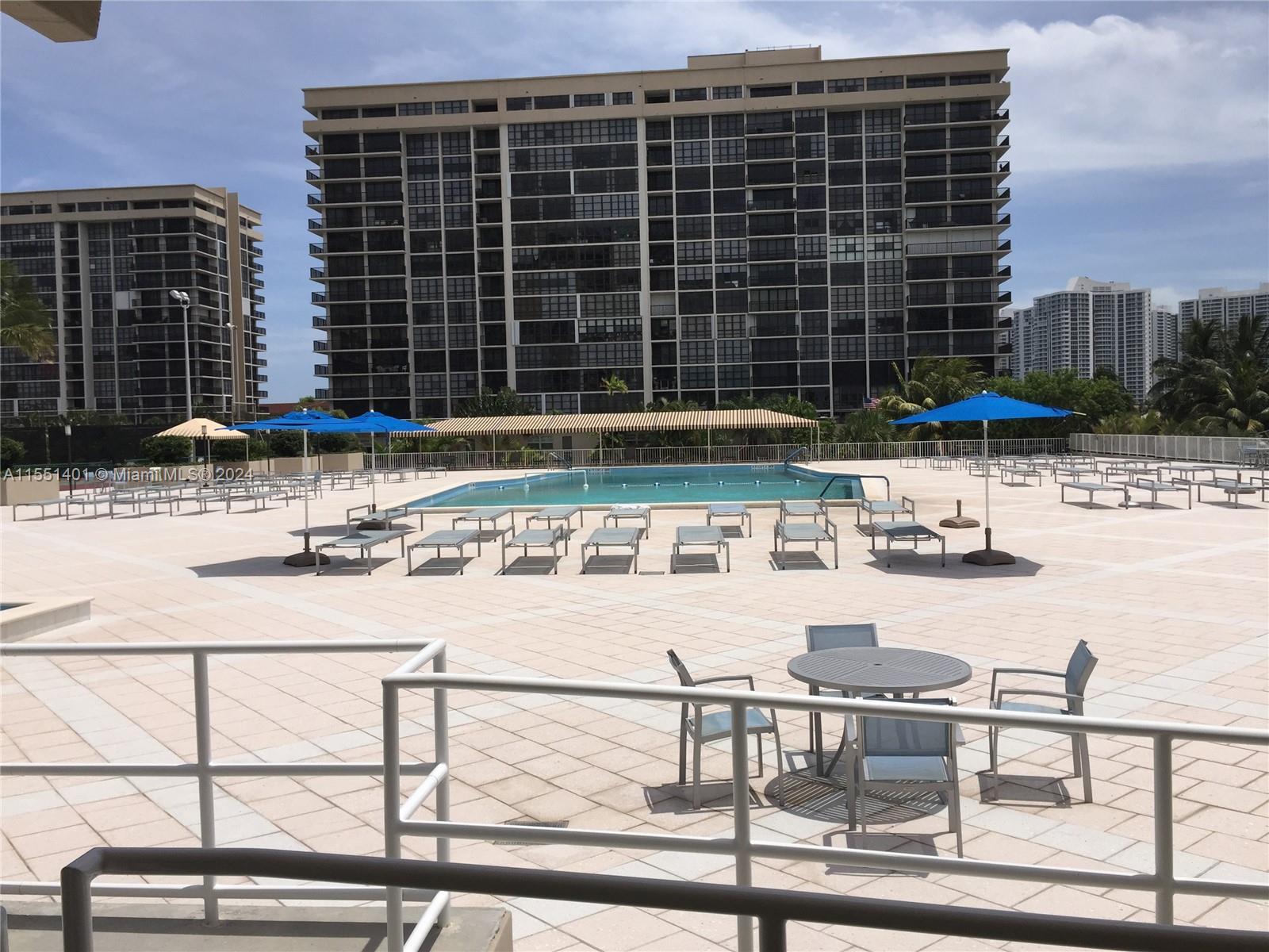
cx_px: 634
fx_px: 1063
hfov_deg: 61.7
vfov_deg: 48.2
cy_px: 476
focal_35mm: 29
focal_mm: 4.15
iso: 32
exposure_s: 1/4405
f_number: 2.2
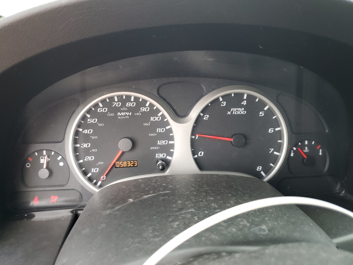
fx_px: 265
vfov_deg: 53.1
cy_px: 132
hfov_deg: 67.3
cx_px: 176
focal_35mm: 26
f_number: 1.5
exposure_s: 1/120
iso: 69
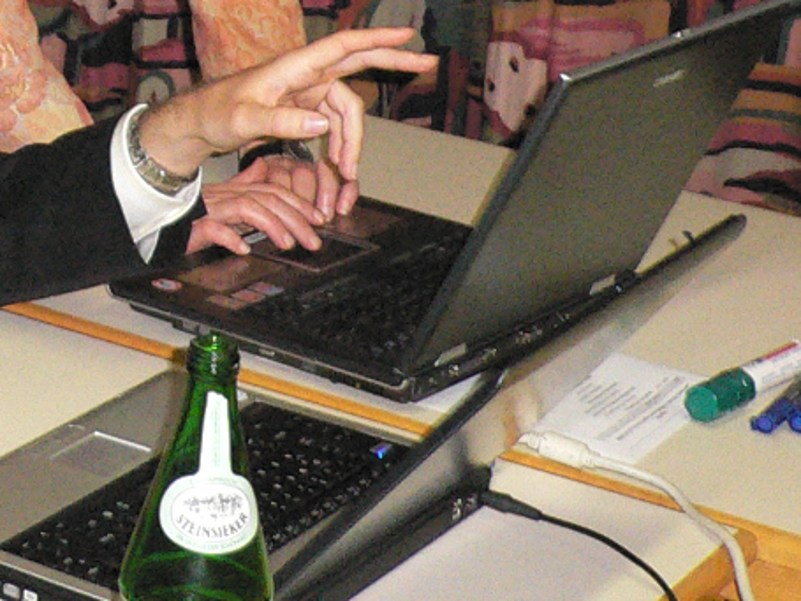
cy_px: -261
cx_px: -354
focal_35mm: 123
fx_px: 2845
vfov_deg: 11.6
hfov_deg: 15.0
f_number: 2.8
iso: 300
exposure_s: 1/60
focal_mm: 5.8
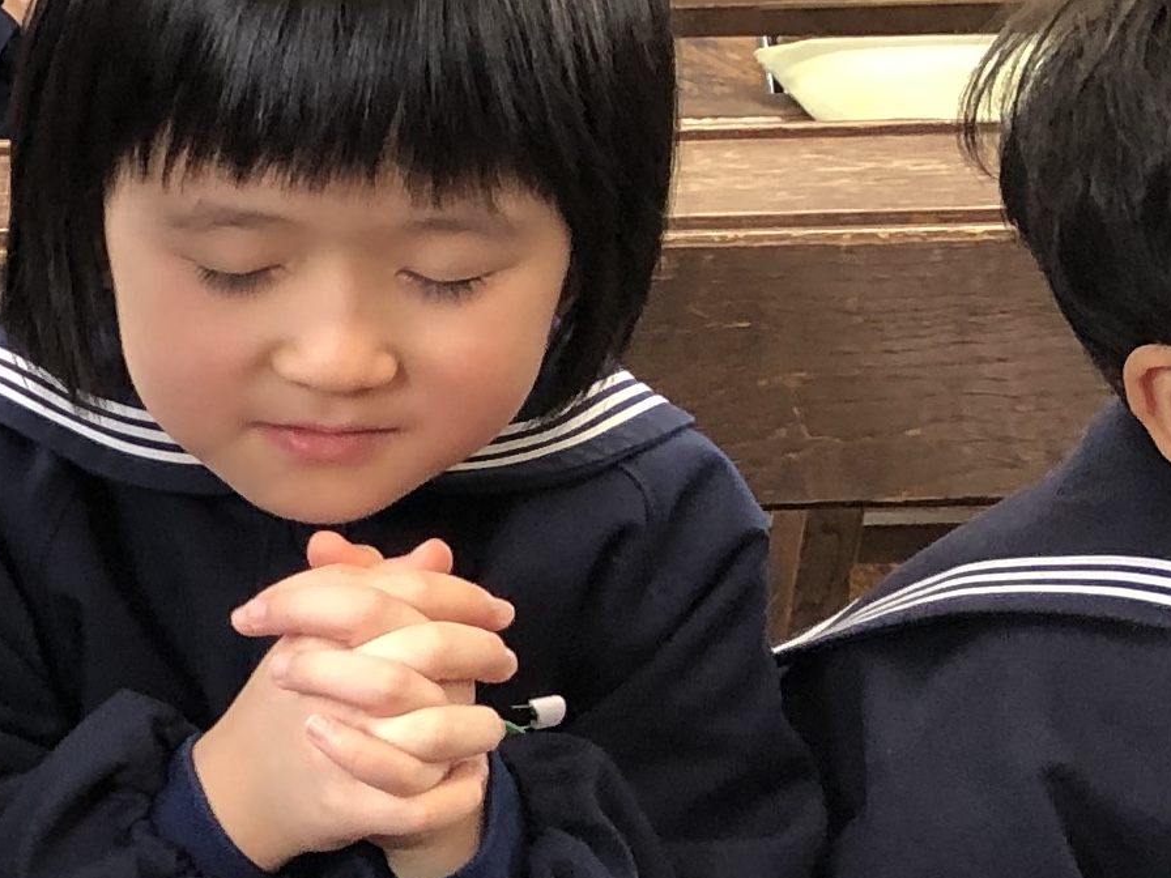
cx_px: -1332
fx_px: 4262
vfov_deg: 11.7
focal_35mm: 126
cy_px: 678
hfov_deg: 13.1
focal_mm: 3.99
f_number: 1.8
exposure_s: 1/17
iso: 40
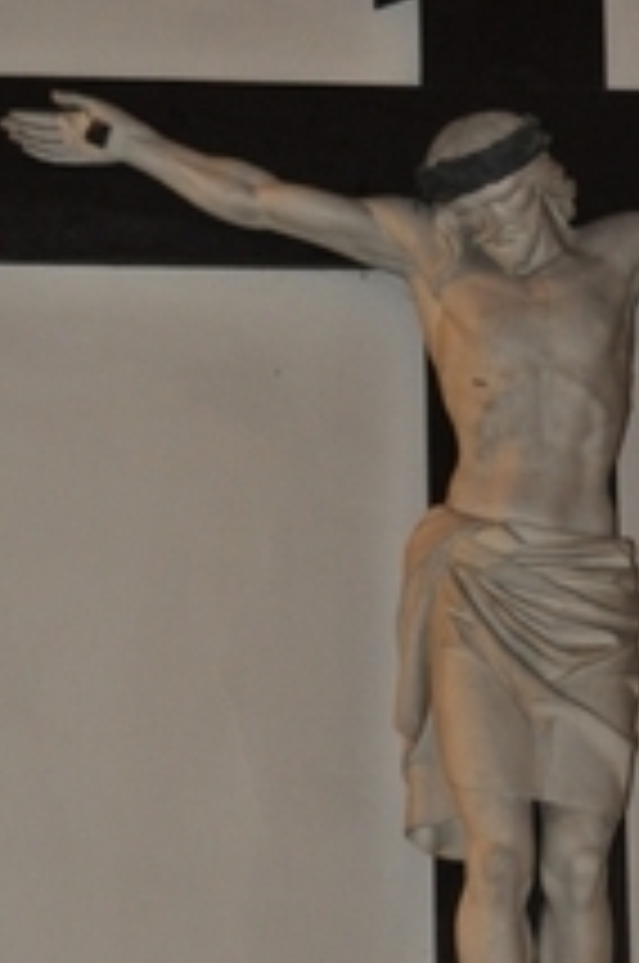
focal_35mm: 147
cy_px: 544
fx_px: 3937
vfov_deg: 13.9
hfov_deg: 9.3
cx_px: 450
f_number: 4.2
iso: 800
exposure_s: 1/60
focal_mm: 35
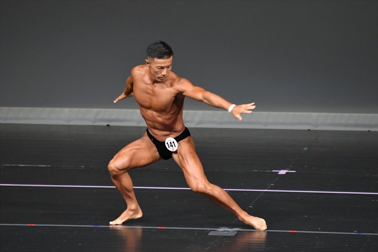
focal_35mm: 450
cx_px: 189
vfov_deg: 3.1
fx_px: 4723
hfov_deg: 4.6
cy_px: 126
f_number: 5.6
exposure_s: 1/400
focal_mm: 300
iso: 4000
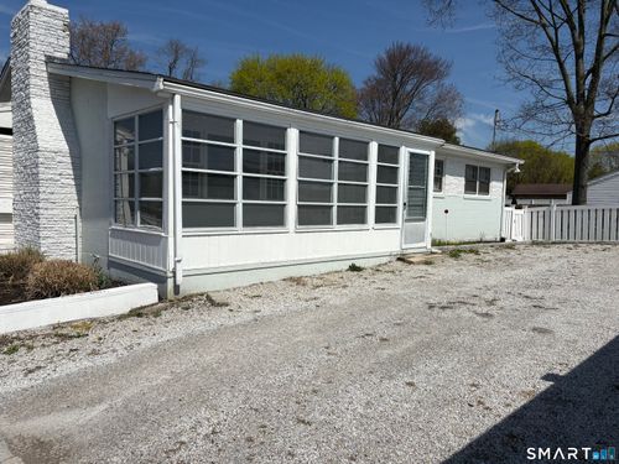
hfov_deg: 67.3
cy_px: 232
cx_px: 310
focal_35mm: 26
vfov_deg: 53.1
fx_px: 465
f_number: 1.6
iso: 50
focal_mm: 5.96
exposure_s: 1/11905
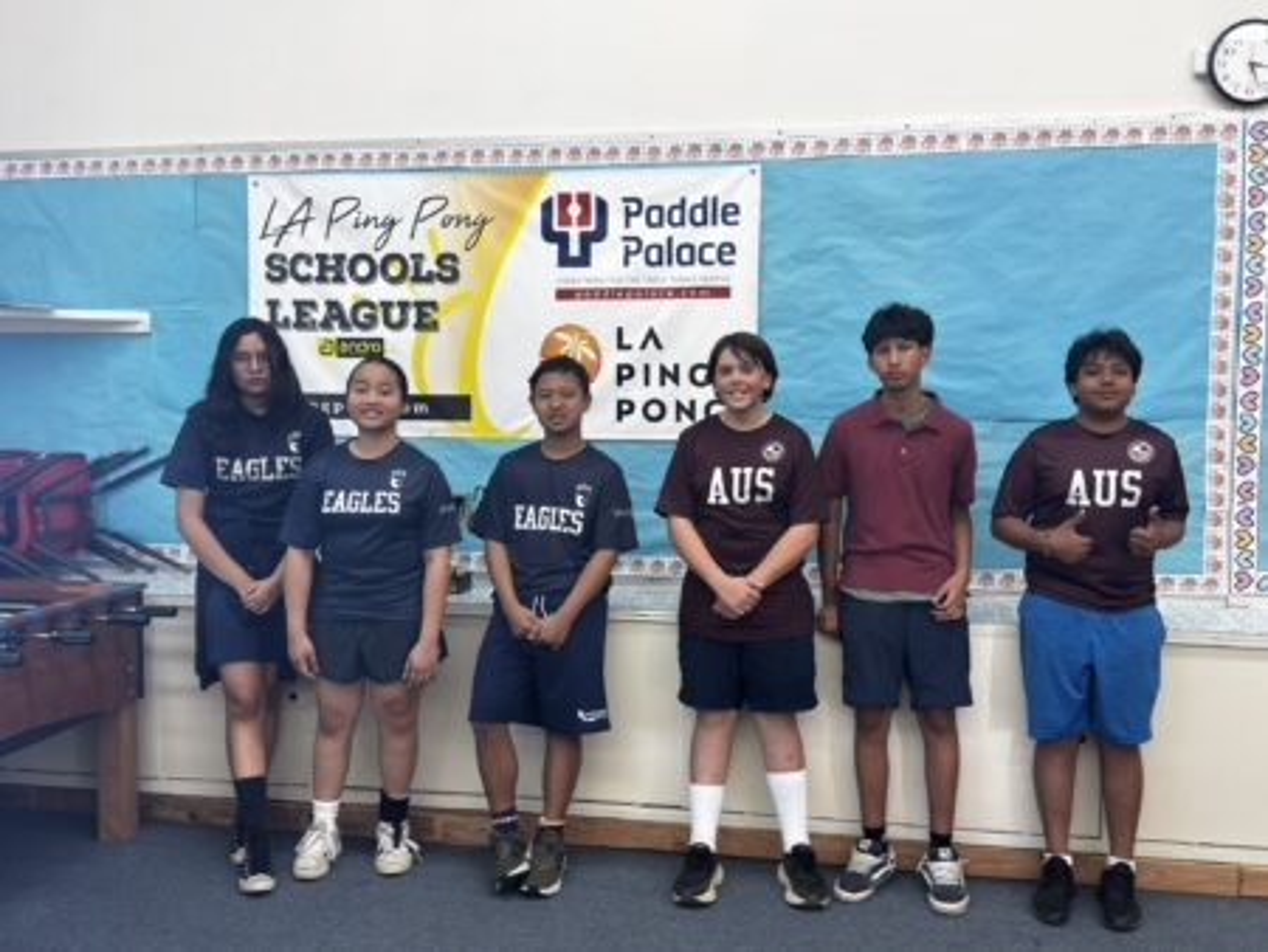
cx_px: 634
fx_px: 1283
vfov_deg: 40.7
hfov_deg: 52.6
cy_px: 476
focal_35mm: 35
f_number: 1.78
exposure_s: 1/120
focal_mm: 6.76
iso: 100
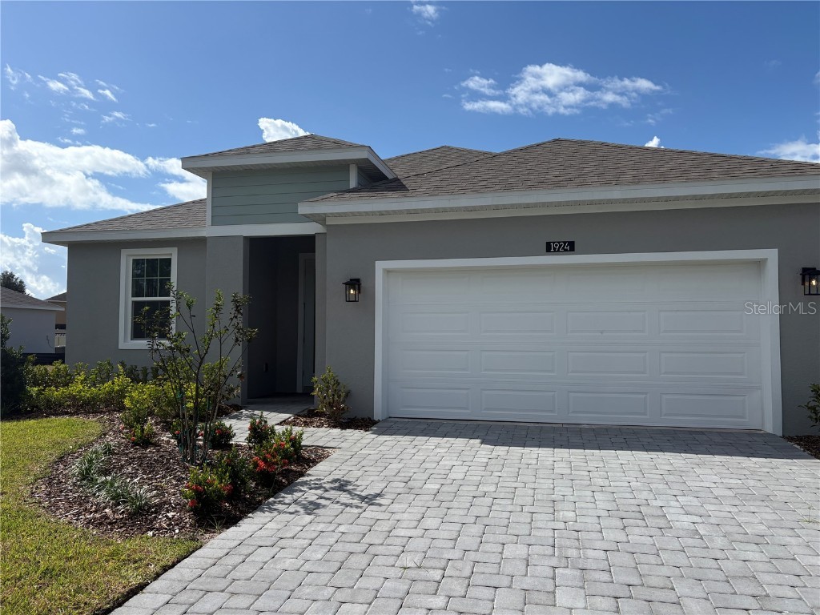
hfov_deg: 67.3
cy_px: 308
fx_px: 616
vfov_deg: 53.1
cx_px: 410
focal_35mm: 26
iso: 50
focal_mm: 5.96
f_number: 1.6
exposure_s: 1/6329
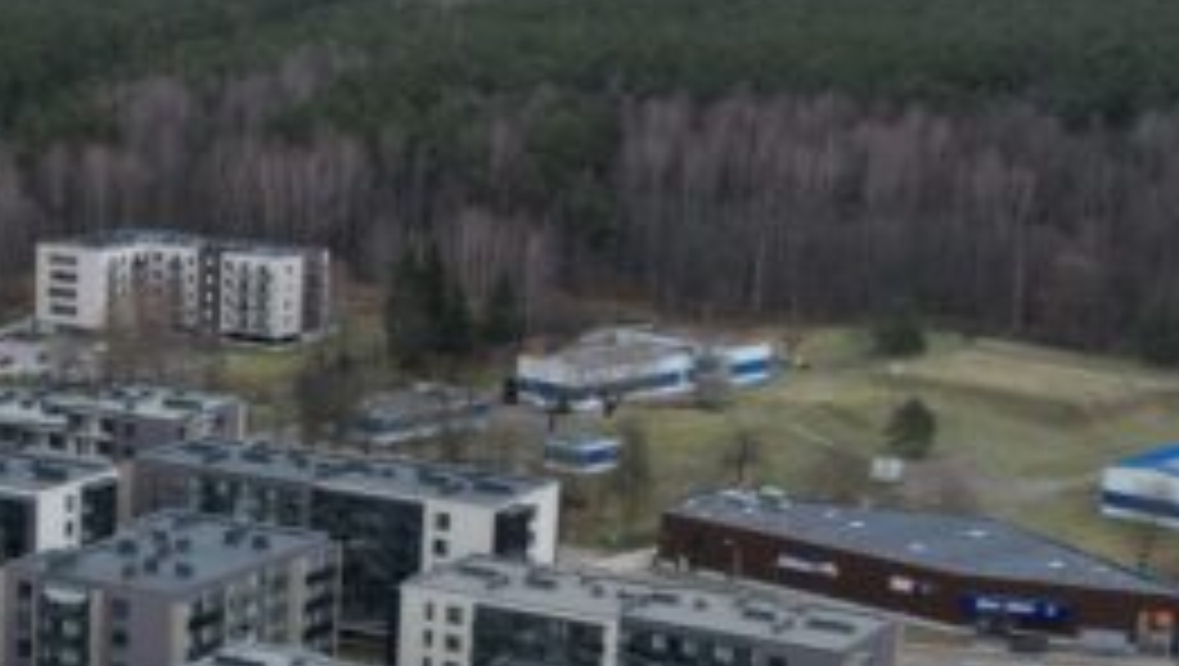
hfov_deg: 22.1
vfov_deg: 13.2
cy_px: 718
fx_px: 2816
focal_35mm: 90
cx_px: -176
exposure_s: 1/200
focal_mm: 8.38
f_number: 2.8
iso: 100
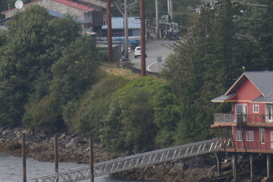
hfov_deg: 2.1
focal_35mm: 998
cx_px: 172
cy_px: -70
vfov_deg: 1.4
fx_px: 7571
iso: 180
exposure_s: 1/640
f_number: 5.6
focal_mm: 300
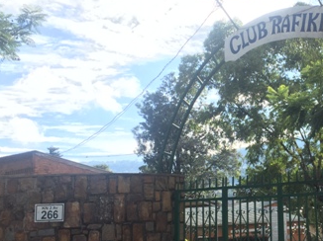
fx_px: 531
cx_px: 274
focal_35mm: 57
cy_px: 145
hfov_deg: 32.5
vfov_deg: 25.6
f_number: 2.2
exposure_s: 1/920
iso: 32
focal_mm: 4.15
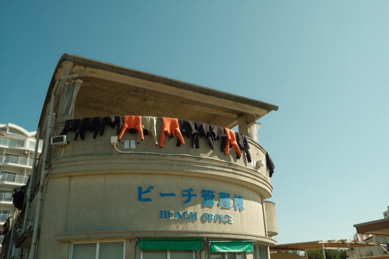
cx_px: 194
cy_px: 130
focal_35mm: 35
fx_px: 378
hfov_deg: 54.4
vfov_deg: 37.8
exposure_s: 1/300
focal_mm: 23
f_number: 8
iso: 160
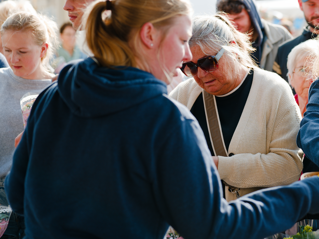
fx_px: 829
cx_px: 277
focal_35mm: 90
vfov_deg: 16.3
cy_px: 54
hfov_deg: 21.4
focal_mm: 50
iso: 100
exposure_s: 1/640
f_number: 2.5
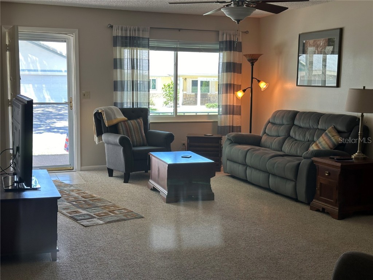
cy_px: 140
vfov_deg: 30.3
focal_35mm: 48
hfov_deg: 39.7
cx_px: 186
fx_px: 517
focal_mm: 6.86
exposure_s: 1/60
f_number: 1.78
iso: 50
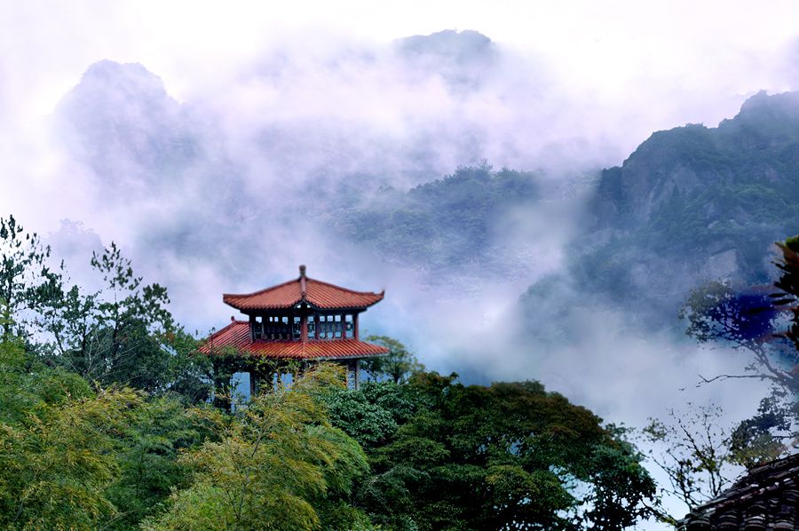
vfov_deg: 10.1
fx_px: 2993
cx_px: 400
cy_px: 266
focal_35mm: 135
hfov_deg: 15.2
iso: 200
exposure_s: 1/180
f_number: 9.5
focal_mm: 90
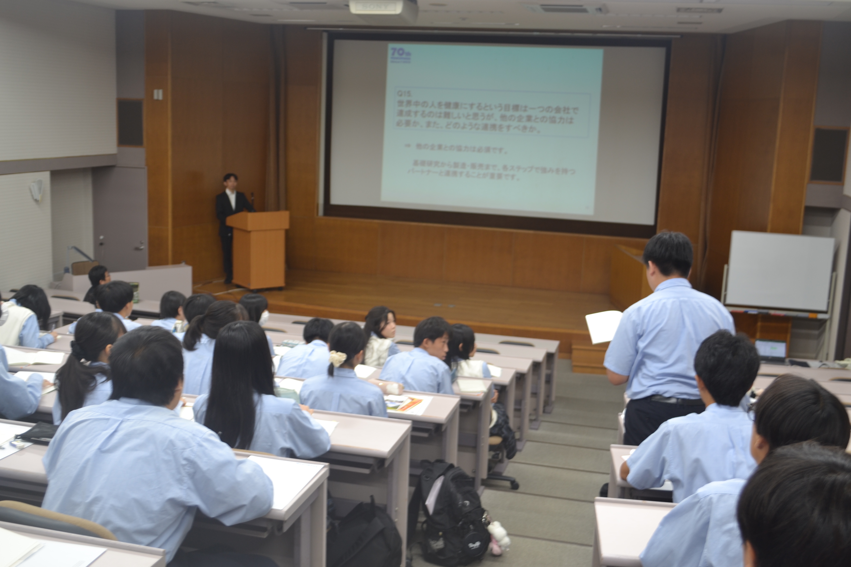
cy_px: 284
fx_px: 922
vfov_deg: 34.2
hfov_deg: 49.6
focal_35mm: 39
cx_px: 426
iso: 100
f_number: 4.2
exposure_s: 1/8
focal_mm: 26
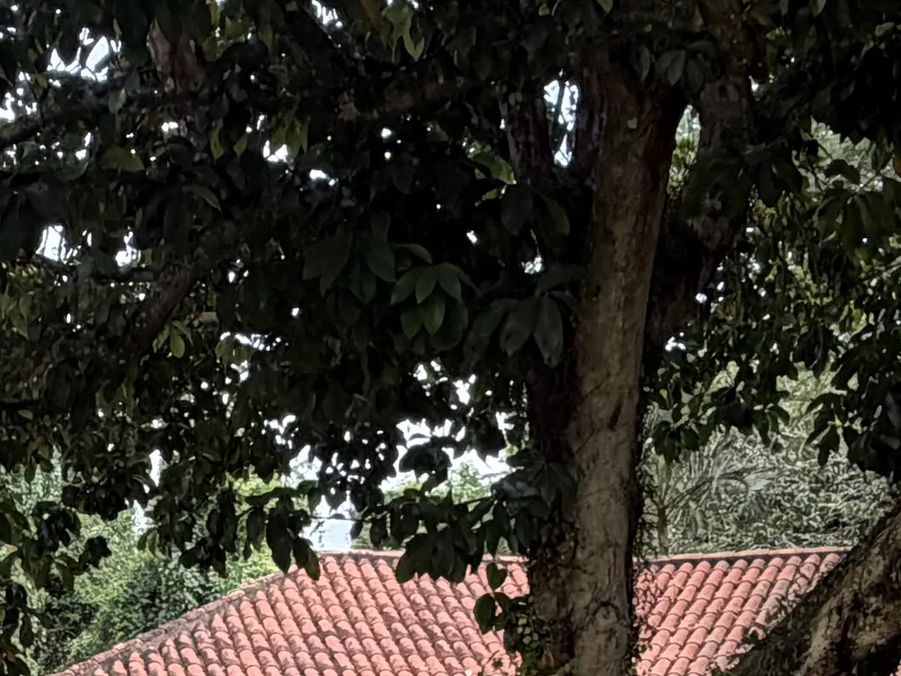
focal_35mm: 76
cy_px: 1122
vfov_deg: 16.9
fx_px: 1978
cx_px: 276
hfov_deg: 25.5
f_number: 2.2
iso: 64
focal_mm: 2.22
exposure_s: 1/479
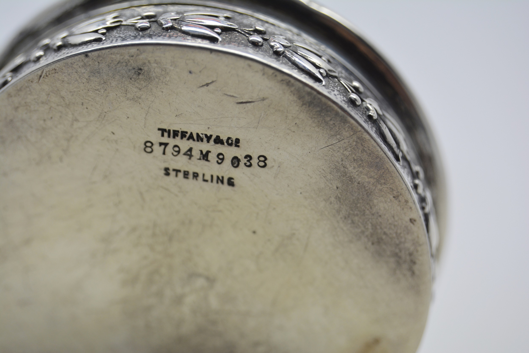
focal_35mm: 63
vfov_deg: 21.6
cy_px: 176
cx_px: 264
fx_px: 926
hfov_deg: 31.9
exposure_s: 1/125
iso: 360
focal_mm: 42
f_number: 5.6
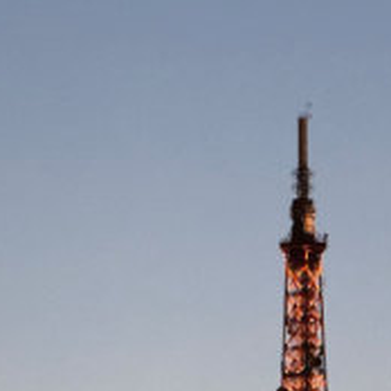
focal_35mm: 488
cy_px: 276
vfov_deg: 3.6
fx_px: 6236
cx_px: -119
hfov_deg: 3.6
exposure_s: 1/33
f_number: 2.8
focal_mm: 15.7
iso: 800
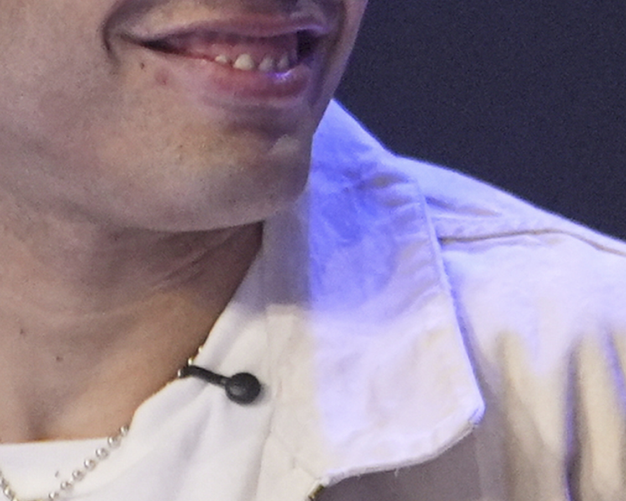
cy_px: -56
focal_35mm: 912
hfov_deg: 2.1
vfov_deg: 1.7
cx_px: 612
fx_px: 16898
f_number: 5.6
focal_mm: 183
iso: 2500
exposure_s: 1/320
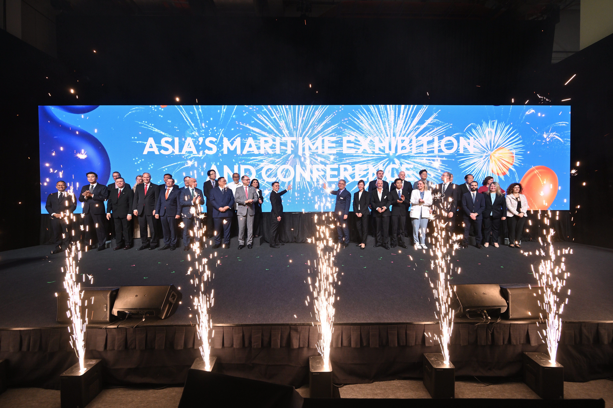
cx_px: 306
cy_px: 204
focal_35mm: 14
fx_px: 238
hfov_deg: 104.3
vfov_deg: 81.2
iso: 800
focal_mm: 14
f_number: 5
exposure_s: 1/160
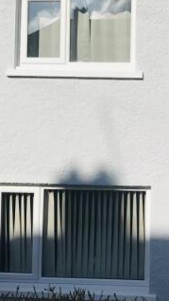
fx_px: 446
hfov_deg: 21.1
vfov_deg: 37.2
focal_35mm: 56
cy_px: 155
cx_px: 143
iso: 20
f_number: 1.8
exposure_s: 1/7407
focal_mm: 3.99
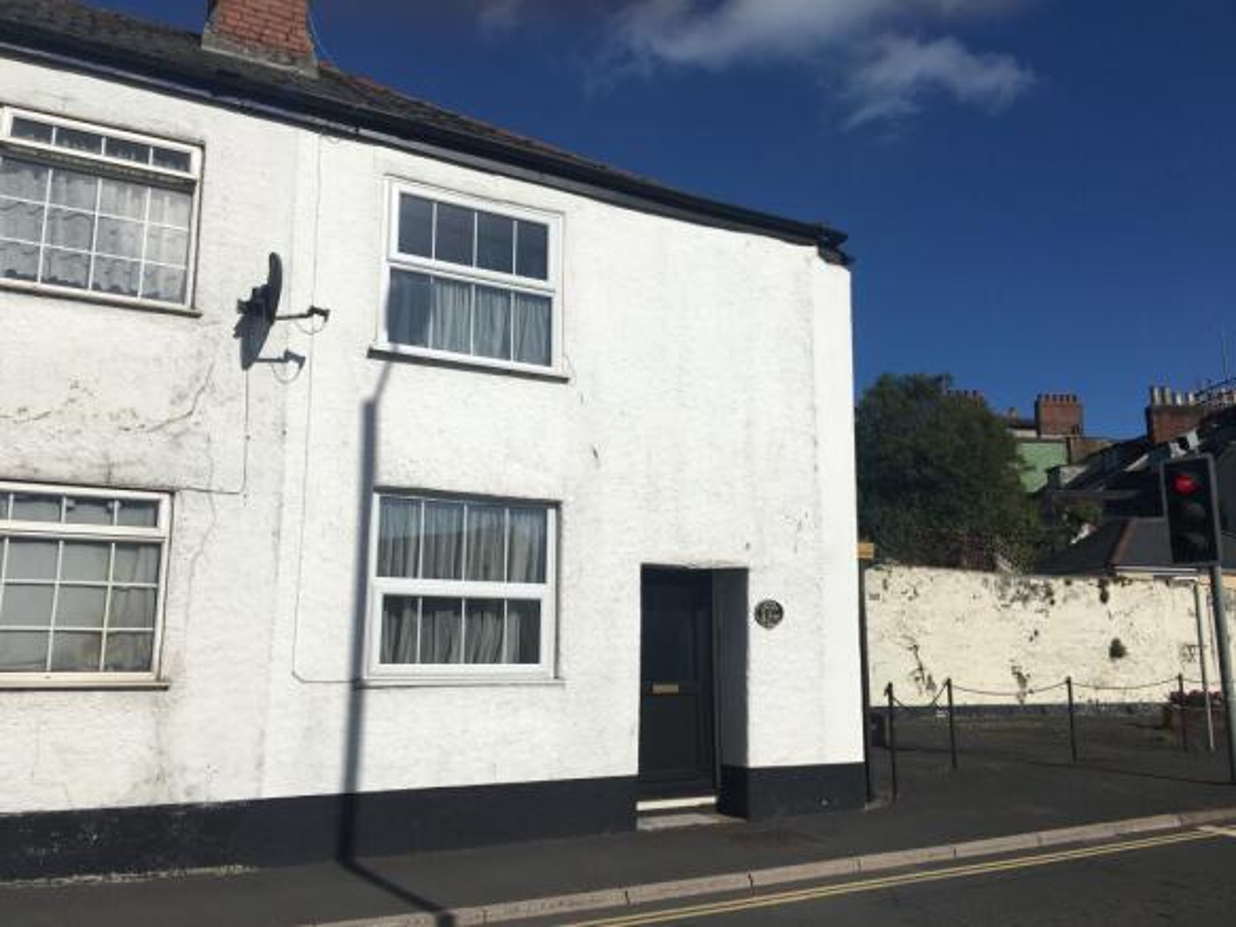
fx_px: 1035
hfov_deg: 61.7
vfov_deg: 48.2
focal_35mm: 29
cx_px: 618
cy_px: 464
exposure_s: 1/4808
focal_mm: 4.15
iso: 25
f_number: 2.2
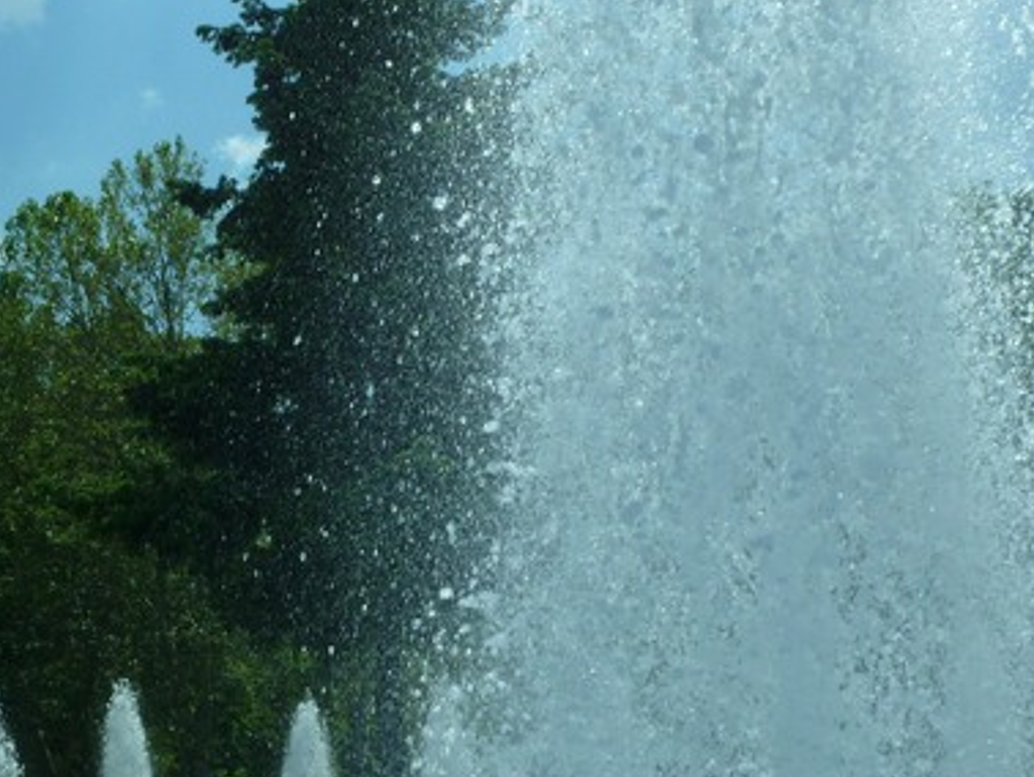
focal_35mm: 55
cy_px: 785
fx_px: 1644
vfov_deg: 25.2
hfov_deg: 33.2
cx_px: 112
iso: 100
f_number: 5.6
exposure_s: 1/800
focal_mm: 4.7
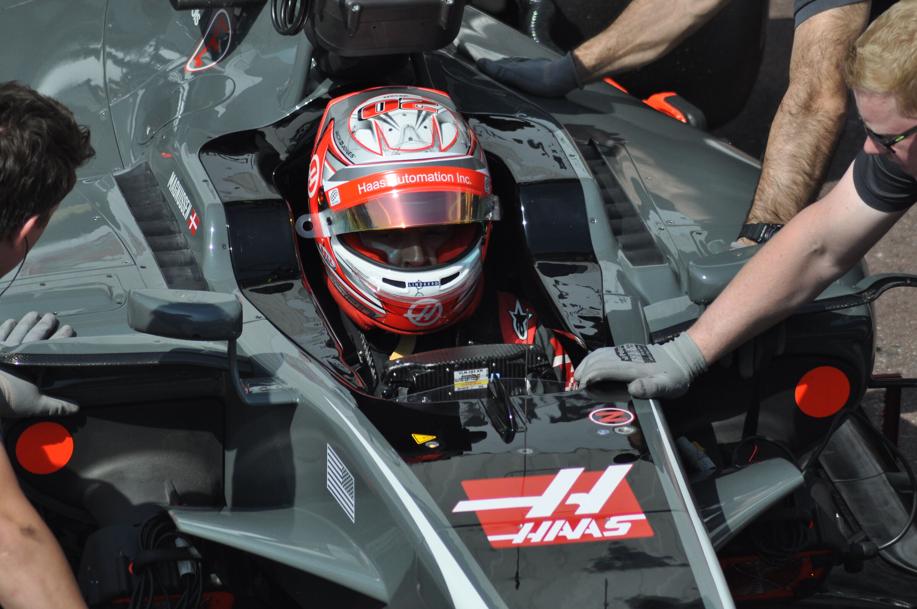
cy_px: 304
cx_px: 458
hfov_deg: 4.6
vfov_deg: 3.0
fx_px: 11448
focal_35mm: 450
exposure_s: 1/2000
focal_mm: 300
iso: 400
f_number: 8
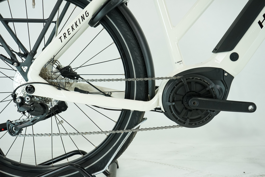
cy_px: 88
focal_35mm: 40
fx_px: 294
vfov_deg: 33.4
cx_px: 132
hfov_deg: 48.5
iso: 1600
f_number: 5.6
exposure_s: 1/200
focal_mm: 40
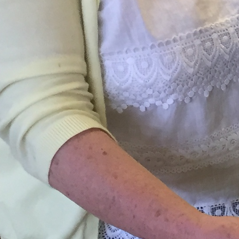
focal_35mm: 154
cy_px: -55
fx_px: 1203
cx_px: 536
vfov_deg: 11.1
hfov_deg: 10.1
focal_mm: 4.15
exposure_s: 1/33
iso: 125
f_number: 2.2
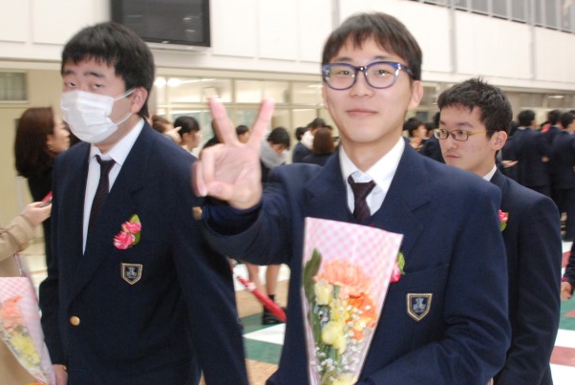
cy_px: 170
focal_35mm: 50
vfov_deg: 27.0
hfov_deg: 39.5
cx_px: 322
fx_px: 800
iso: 1600
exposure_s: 1/80
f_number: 6.3
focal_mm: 28
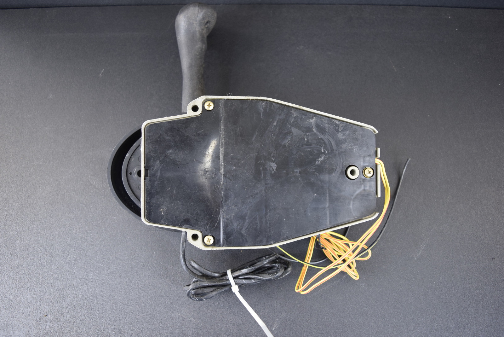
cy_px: 168
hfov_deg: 67.3
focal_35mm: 27
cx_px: 252
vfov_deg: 48.0
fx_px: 378
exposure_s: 1/125
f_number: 4.5
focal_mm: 18
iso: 800
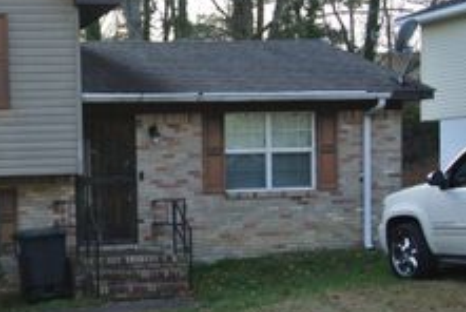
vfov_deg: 17.6
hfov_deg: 25.3
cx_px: 30
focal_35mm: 77
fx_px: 998
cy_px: 257
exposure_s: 1/160
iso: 100
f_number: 3.8
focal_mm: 12.7
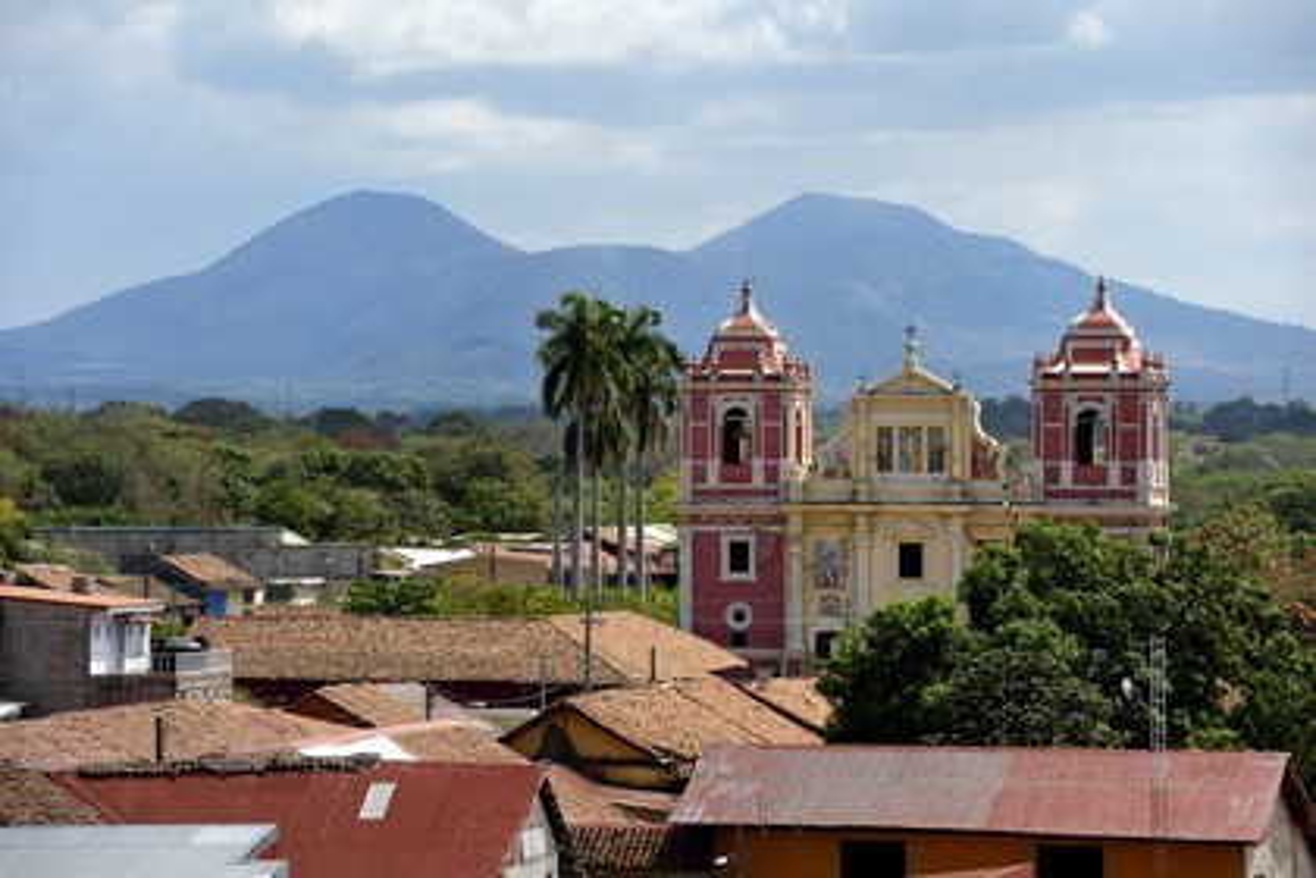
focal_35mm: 200
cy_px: 439
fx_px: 7311
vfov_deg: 6.9
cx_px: 658
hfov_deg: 10.3
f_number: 10
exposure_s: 1/320
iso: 200
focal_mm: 200
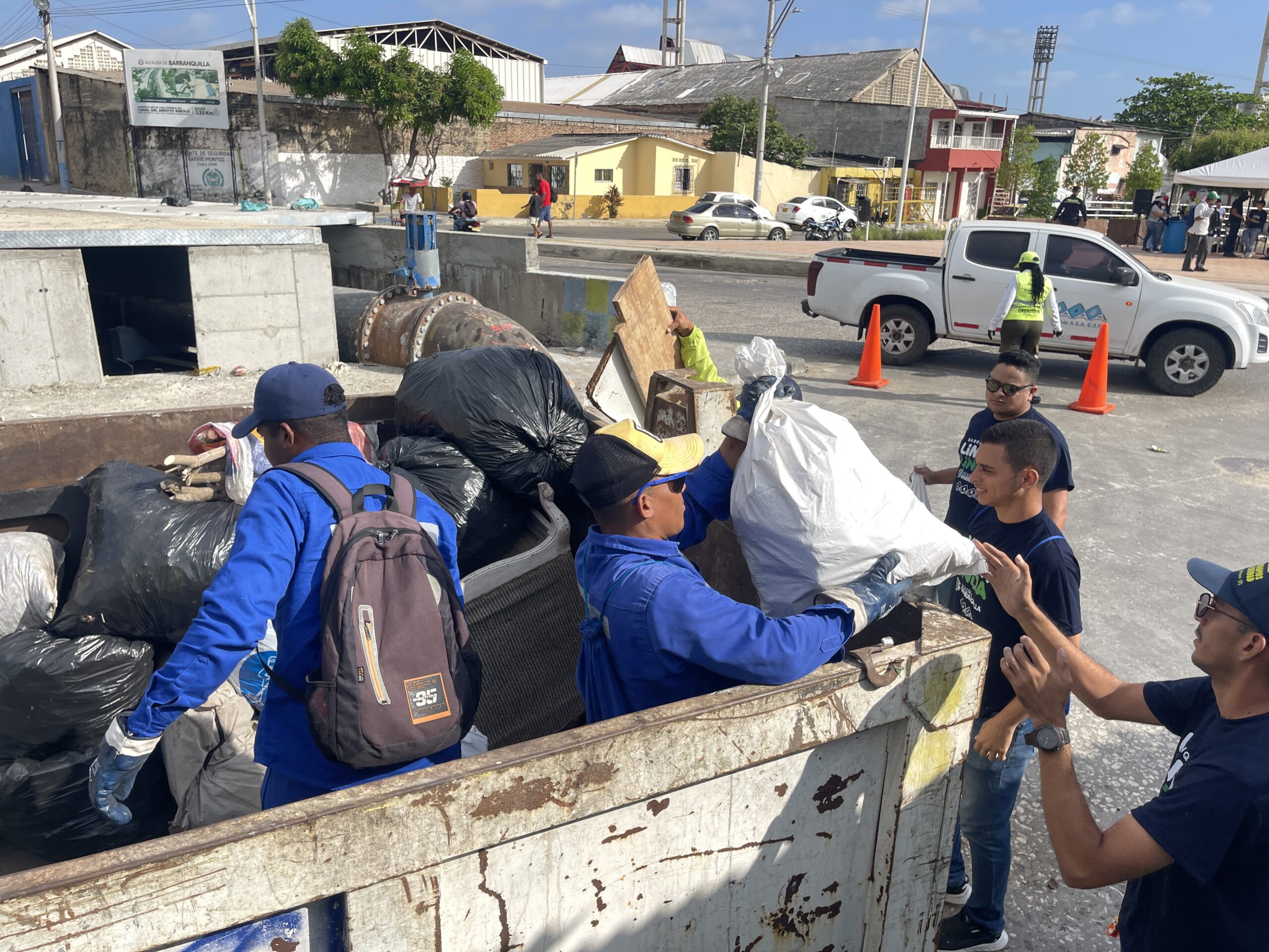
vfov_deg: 54.9
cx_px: 634
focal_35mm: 25
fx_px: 916
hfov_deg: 69.4
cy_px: 476
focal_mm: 5.1
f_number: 1.6
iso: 32
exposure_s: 1/3559
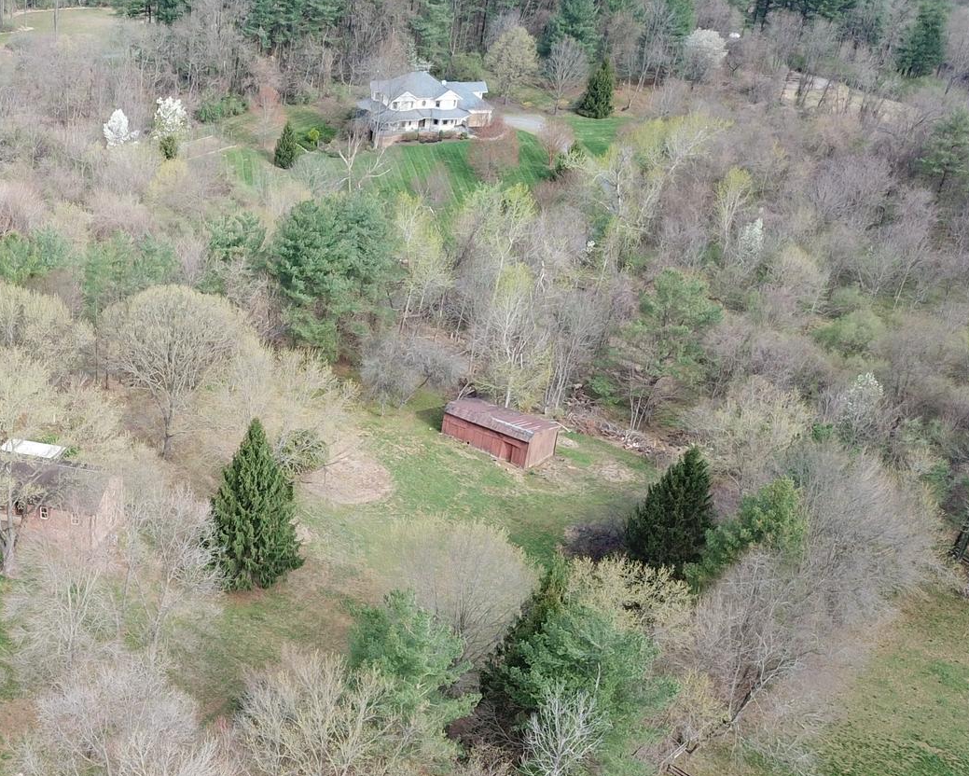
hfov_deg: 35.1
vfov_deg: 30.1
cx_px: 87
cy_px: 505
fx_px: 1434
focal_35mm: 50
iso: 100
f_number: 2.2
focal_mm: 4.73
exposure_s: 1/334
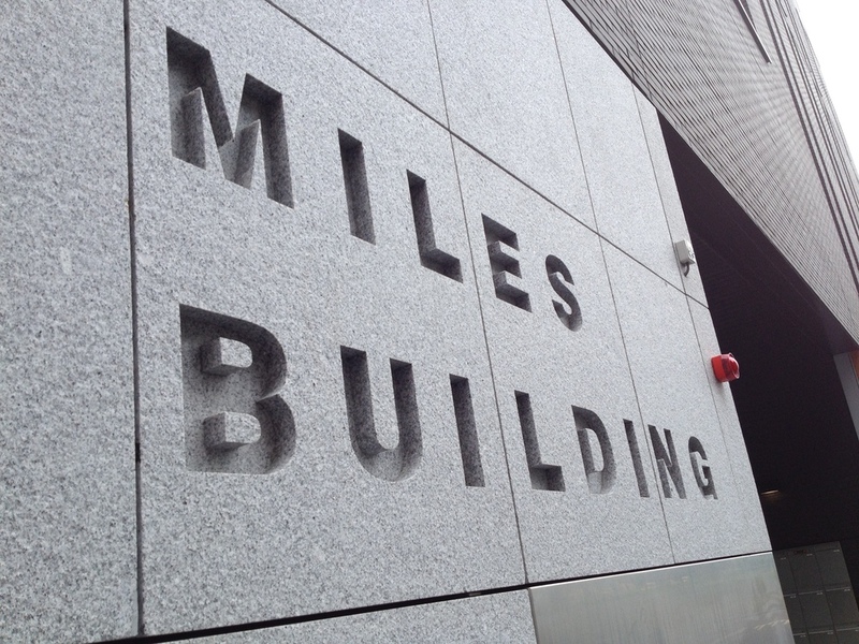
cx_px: 430
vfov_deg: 40.7
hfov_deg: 52.6
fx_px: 869
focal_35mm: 35
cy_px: 322
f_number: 2.4
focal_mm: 4.28
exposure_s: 1/536
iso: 64
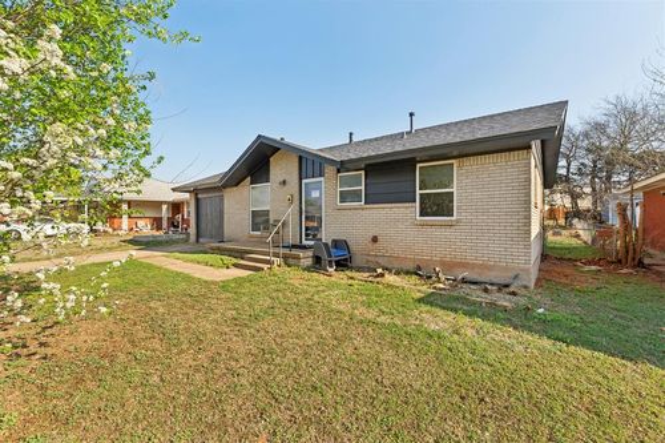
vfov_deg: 77.3
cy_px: 222
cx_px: 332
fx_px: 277
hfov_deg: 100.4
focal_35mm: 15
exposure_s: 1/500
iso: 200
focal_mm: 10
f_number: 8
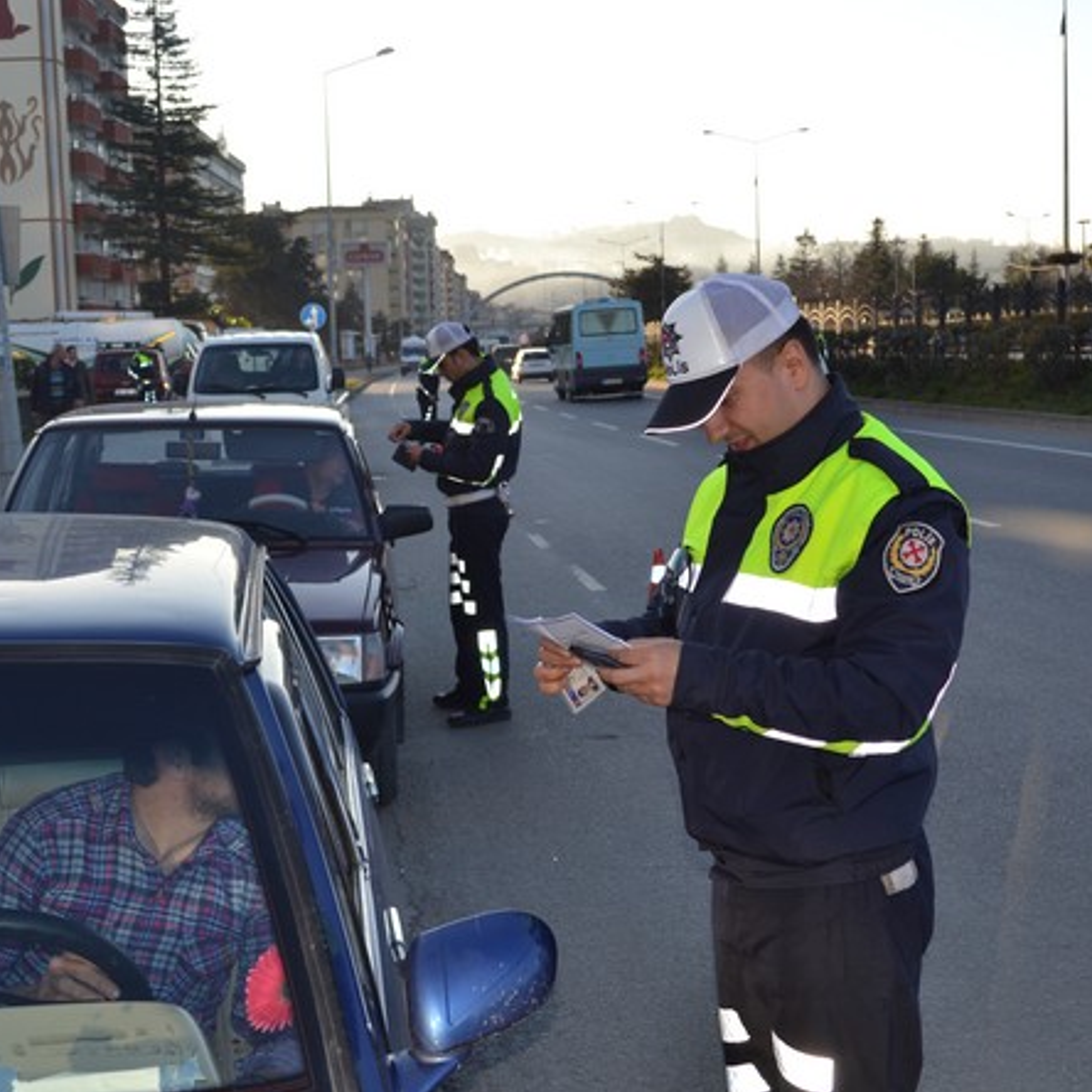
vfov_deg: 34.0
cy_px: 547
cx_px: 605
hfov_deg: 34.0
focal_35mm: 50
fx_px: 1785
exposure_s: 1/200
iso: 100
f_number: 5.6
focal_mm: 26
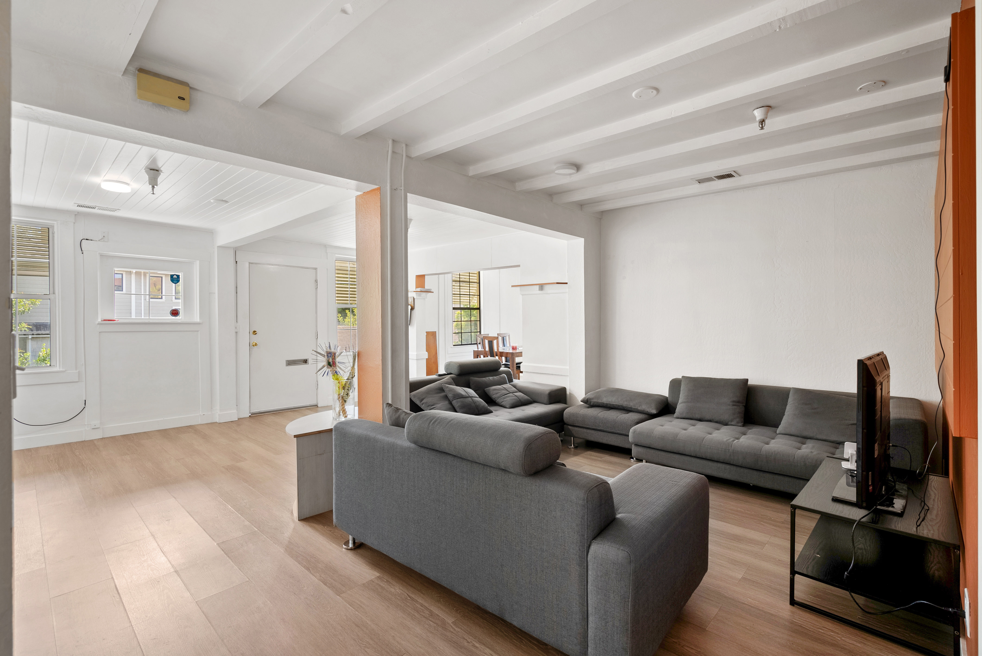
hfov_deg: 96.7
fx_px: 437
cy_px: 328
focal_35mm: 16
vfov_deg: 73.8
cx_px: 491
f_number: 8
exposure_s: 1.6
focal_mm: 16
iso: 100
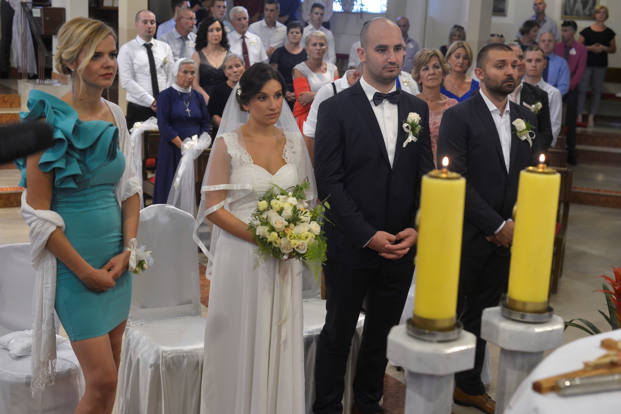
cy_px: 207
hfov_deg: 39.6
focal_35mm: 50
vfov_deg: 27.0
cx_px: 310
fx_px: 862
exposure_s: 1/60
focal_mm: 50
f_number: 3.2
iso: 500
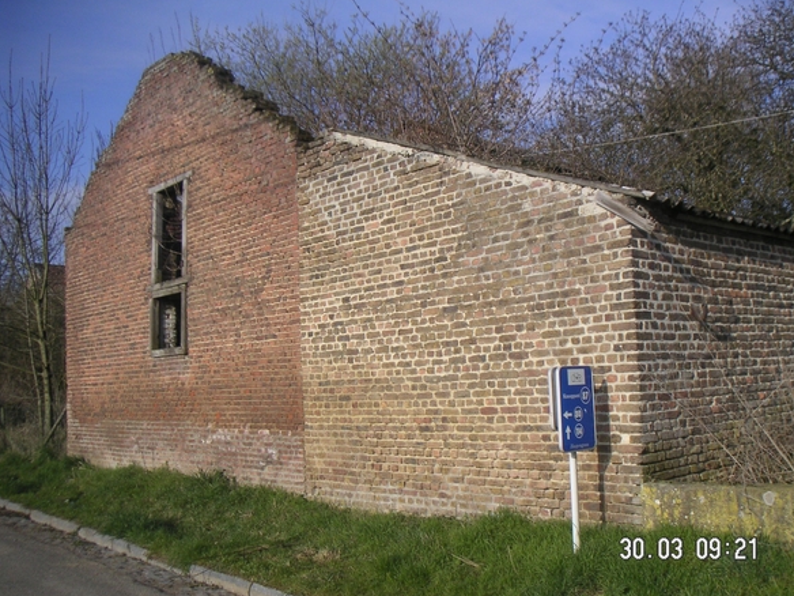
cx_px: 407
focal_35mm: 38
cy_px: 302
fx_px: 872
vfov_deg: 37.7
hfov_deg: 49.0
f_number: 6.7
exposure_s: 1/180
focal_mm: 5.7
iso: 50
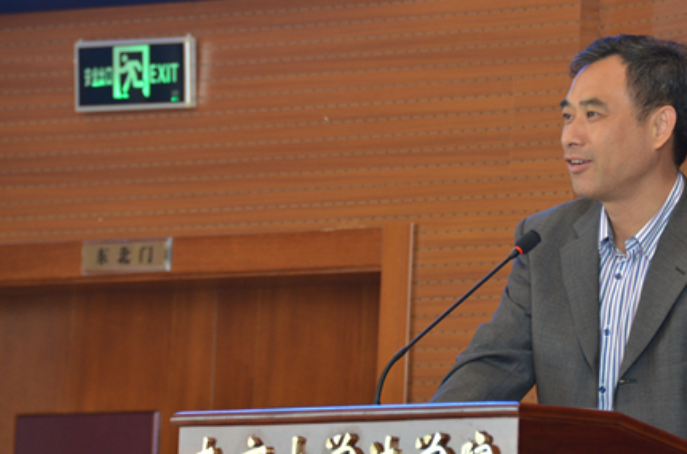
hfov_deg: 4.9
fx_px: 7972
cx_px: 451
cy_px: 226
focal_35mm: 419
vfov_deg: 3.3
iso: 640
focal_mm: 200
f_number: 5.6
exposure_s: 1/60
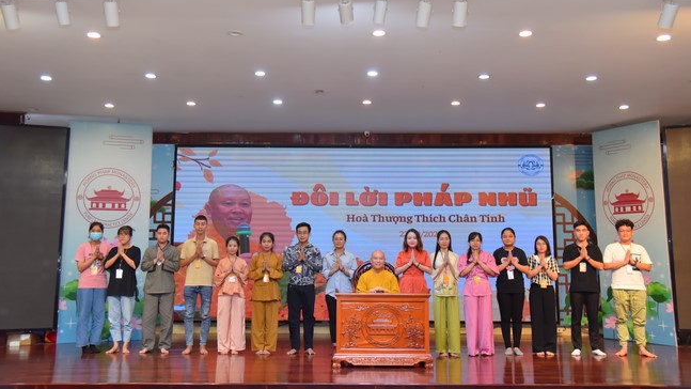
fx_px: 733
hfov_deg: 50.5
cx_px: 345
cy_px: 167
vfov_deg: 29.7
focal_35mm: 40
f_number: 4.5
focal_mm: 38
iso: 1250
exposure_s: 1/160
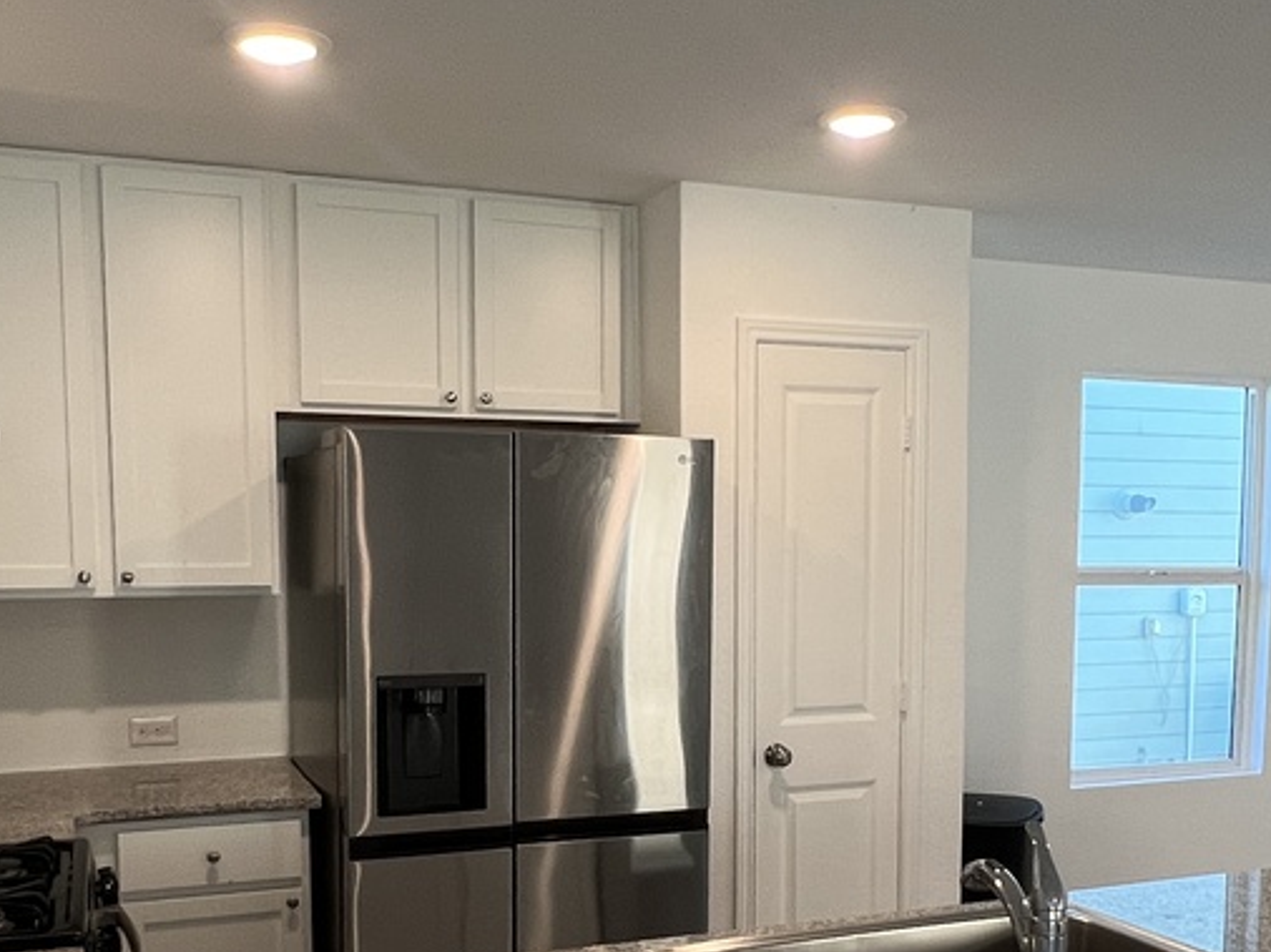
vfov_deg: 38.0
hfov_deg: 50.1
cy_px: 673
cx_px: 688
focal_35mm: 37
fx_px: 1358
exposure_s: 1/120
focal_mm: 1.57
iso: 160
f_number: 1.8
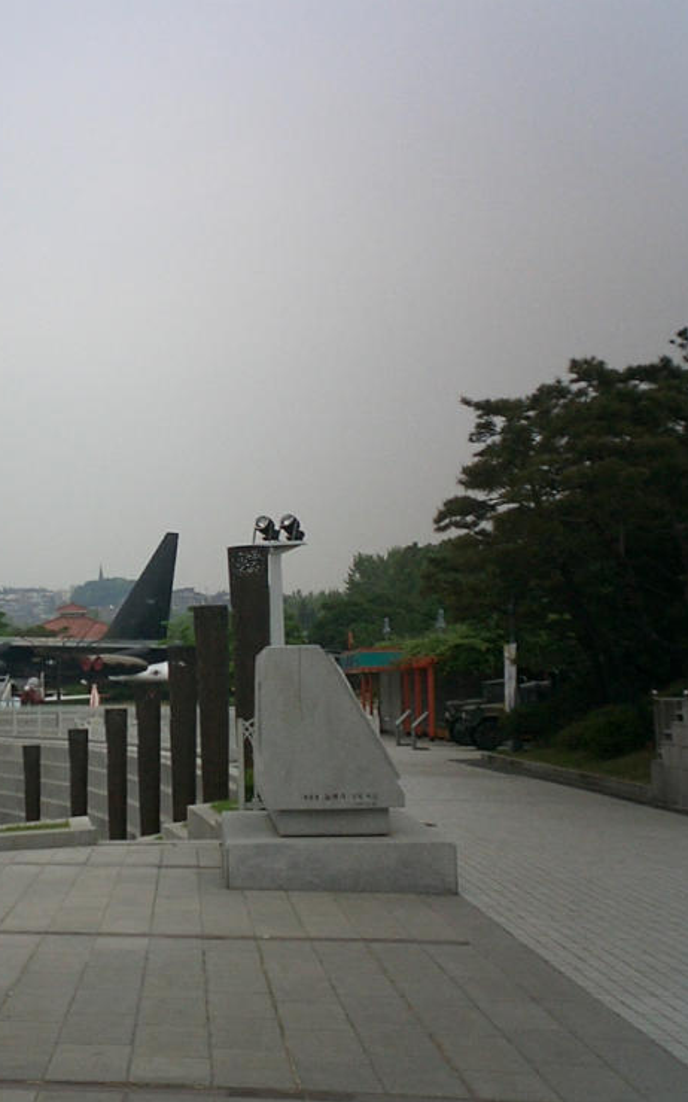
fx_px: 1591
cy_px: 555
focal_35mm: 53
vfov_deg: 38.2
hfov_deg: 23.6
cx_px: 45
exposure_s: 1/200
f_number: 3.5
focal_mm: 5.6
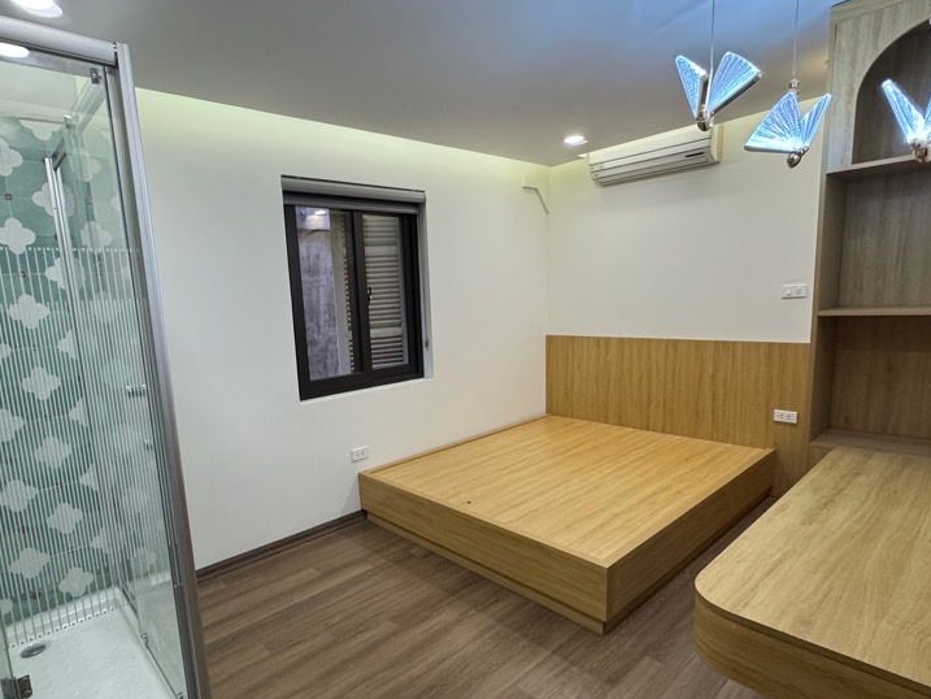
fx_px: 538
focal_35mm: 20
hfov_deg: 81.3
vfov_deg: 65.9
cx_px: 406
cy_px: 382
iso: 250
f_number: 2.2
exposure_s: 1/99
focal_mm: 2.22
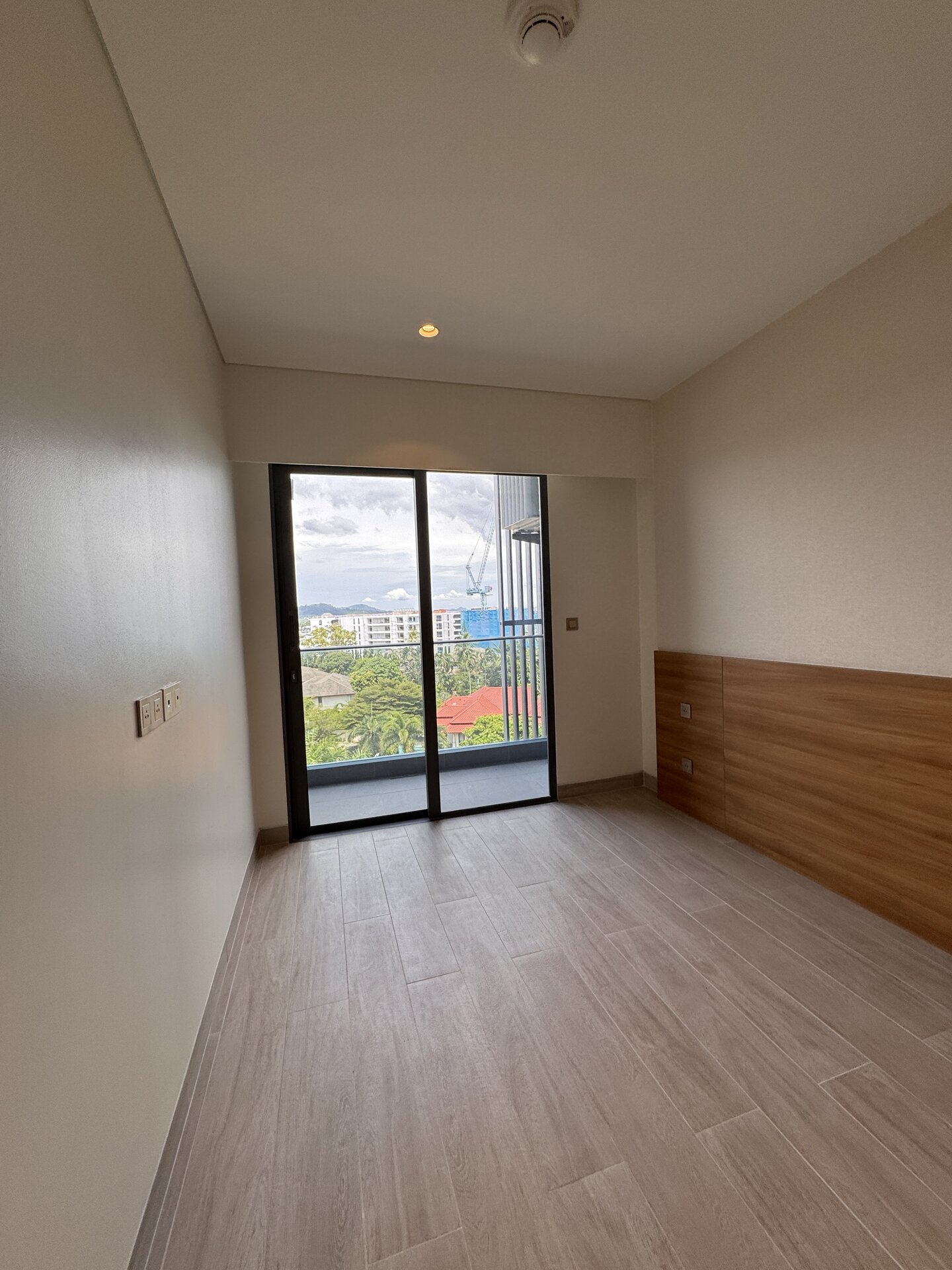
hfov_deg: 85.7
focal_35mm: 14
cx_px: 476
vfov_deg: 102.1
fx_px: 513
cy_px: 635
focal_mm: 2.22
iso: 40
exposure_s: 1/235
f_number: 2.2
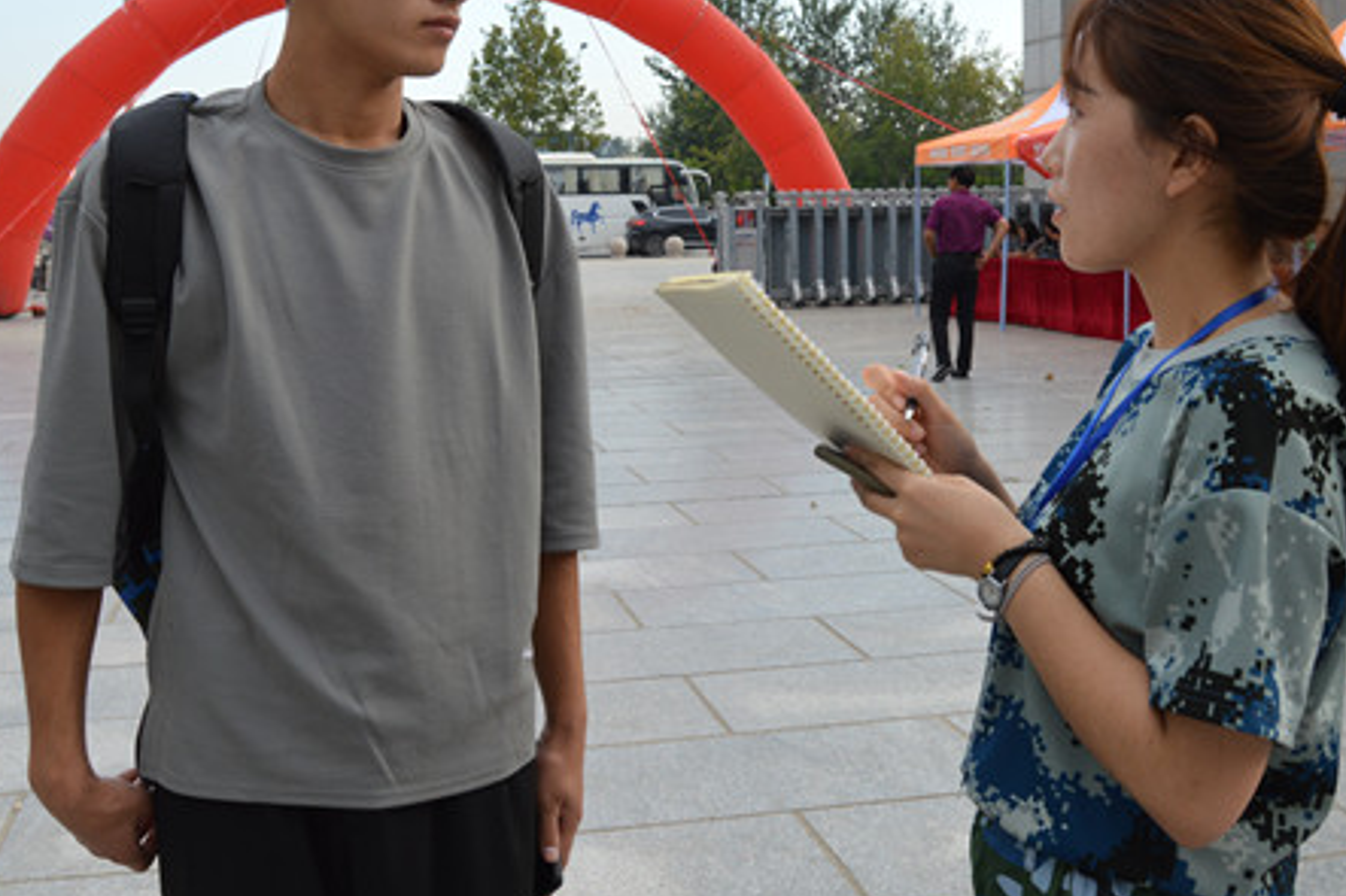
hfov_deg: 44.5
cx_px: 699
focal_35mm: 44
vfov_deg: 30.4
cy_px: 331
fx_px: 1644
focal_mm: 20
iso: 200
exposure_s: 1/200
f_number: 7.1
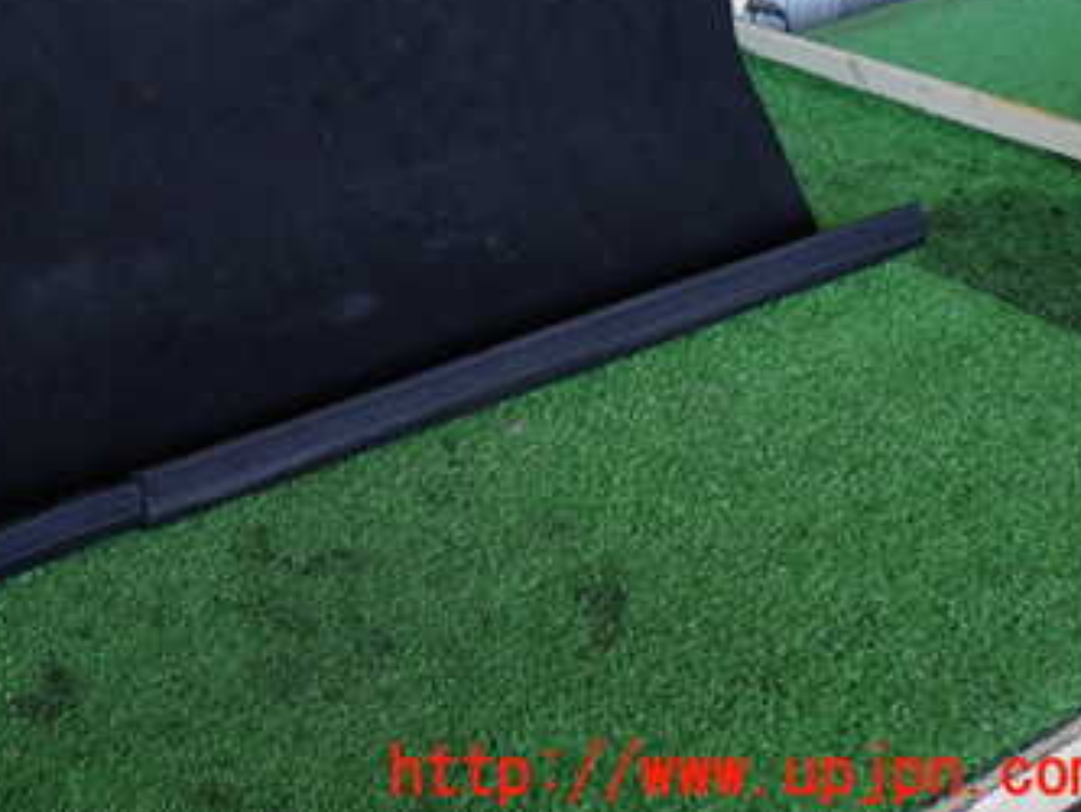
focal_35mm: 45
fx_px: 1406
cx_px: 149
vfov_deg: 30.8
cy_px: 84
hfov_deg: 39.6
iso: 160
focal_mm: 4.5
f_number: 2
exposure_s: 1/60
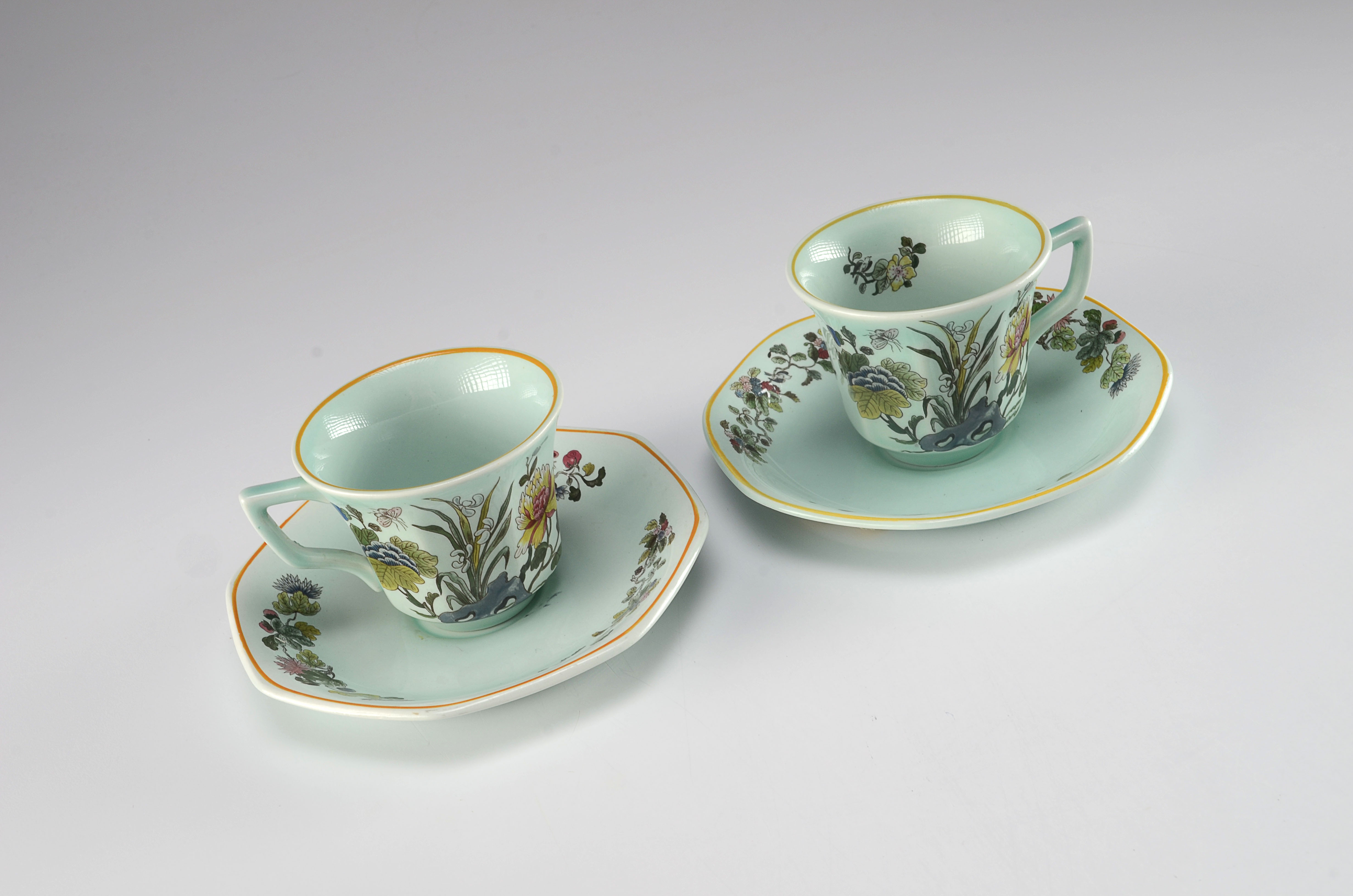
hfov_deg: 39.0
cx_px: 676
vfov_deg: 26.4
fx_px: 1913
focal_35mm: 51
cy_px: 448
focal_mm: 34
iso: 100
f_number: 13
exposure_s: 1/80
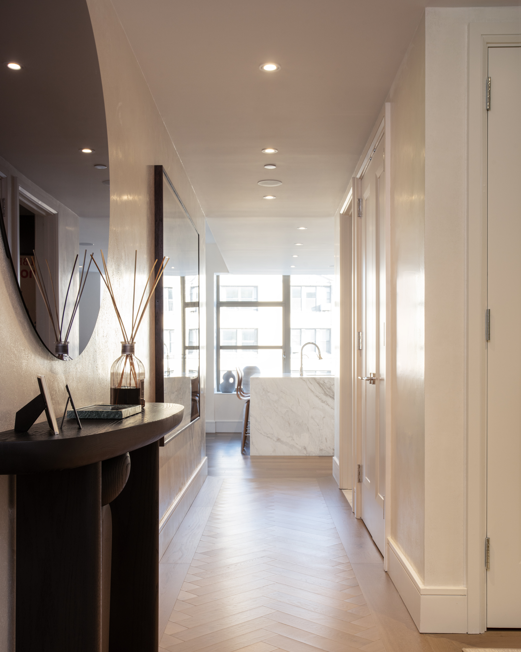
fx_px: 771
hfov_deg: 37.3
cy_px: 374
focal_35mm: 40
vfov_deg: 45.7
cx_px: 258
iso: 320
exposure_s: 1/1.25
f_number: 13
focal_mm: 35
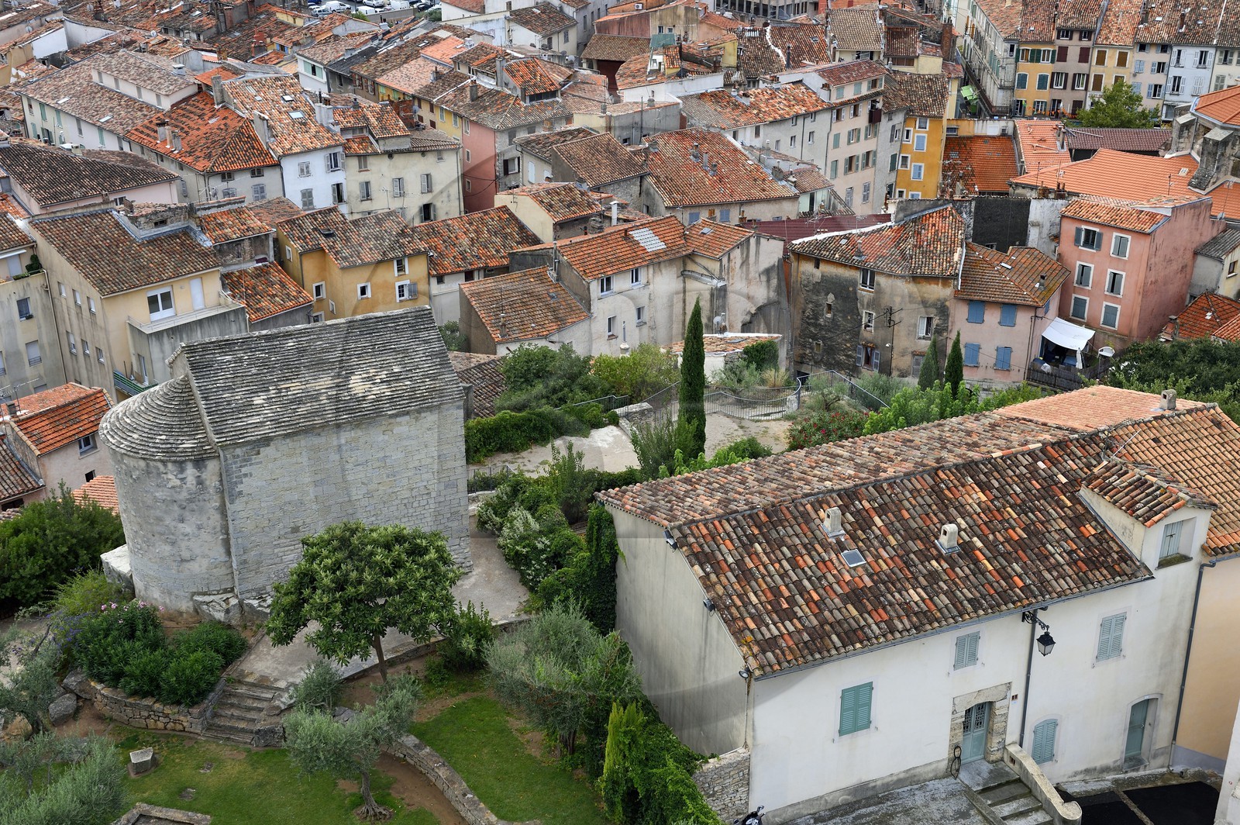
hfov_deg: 43.6
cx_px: 620
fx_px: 1549
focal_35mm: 45
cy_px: 412
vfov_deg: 29.8
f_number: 8
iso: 200
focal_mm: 45
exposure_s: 1/200
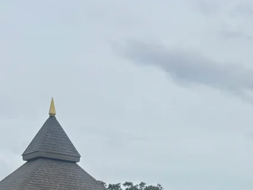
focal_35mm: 90
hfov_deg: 19.0
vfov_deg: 15.5
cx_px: 384
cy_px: 262
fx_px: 658
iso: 50
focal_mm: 5.96
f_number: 1.6
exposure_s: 1/4630
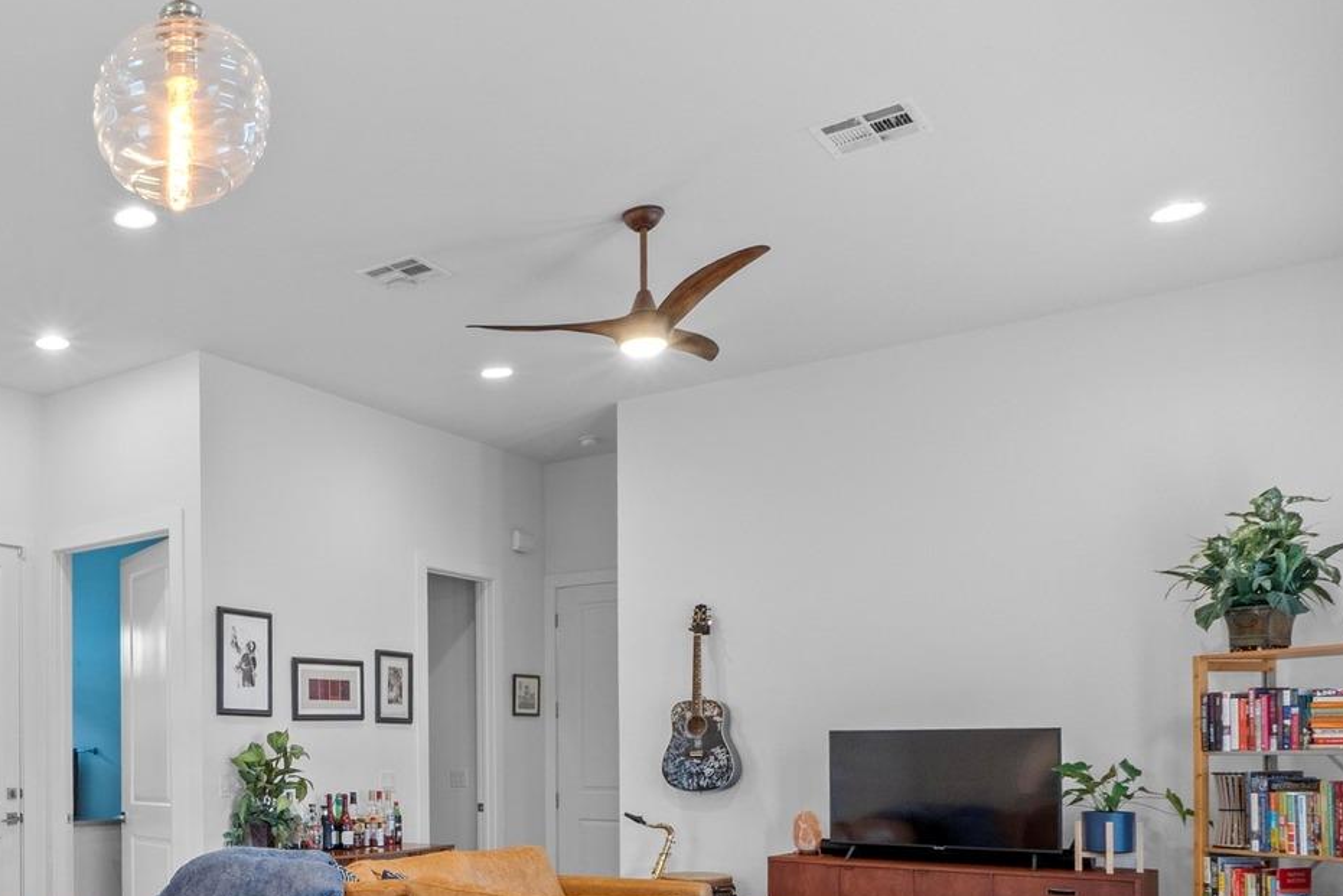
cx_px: 163
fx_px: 1231
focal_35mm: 33
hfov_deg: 51.3
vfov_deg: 37.6
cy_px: 791
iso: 250
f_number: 11
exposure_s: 2.5
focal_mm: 10
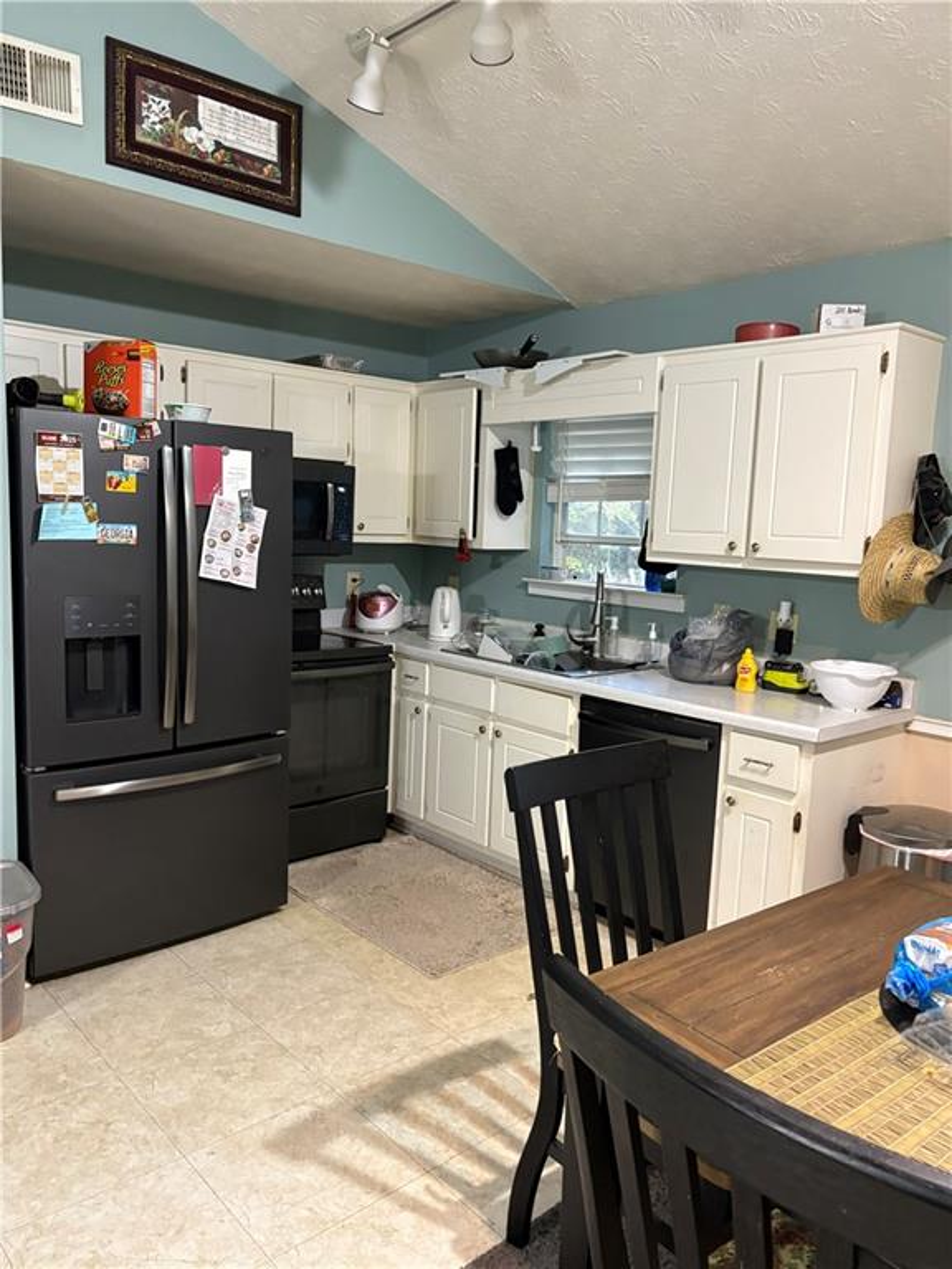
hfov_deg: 53.1
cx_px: 476
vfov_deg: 67.3
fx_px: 953
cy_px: 634
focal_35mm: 26
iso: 400
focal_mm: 5.96
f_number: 1.6
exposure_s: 1/40
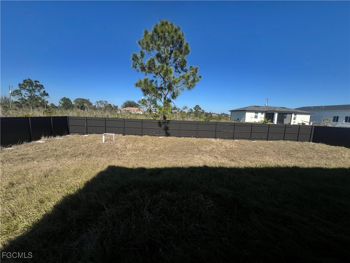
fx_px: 131
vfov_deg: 89.9
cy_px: 132
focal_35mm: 13
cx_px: 175
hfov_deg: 106.2
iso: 40
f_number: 1.8
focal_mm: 1.57
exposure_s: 1/3922
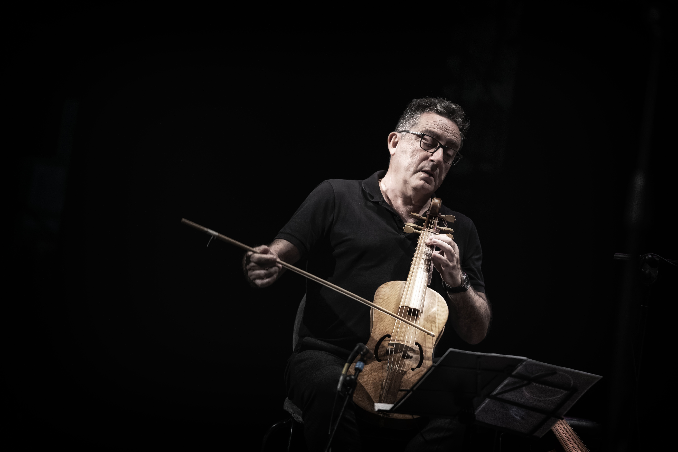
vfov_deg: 11.3
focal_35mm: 121
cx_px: 339
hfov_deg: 16.9
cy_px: 226
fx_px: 2279
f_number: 2.8
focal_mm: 121
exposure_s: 1/160
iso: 2000
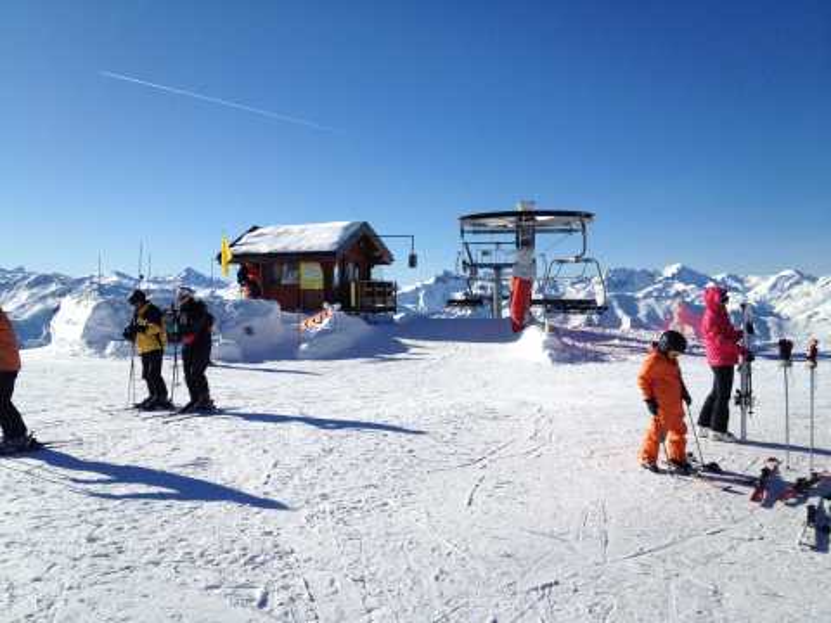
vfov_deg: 40.7
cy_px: 312
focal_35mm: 35
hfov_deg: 52.6
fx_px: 840
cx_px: 416
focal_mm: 4.28
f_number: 2.4
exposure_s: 1/3690
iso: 64
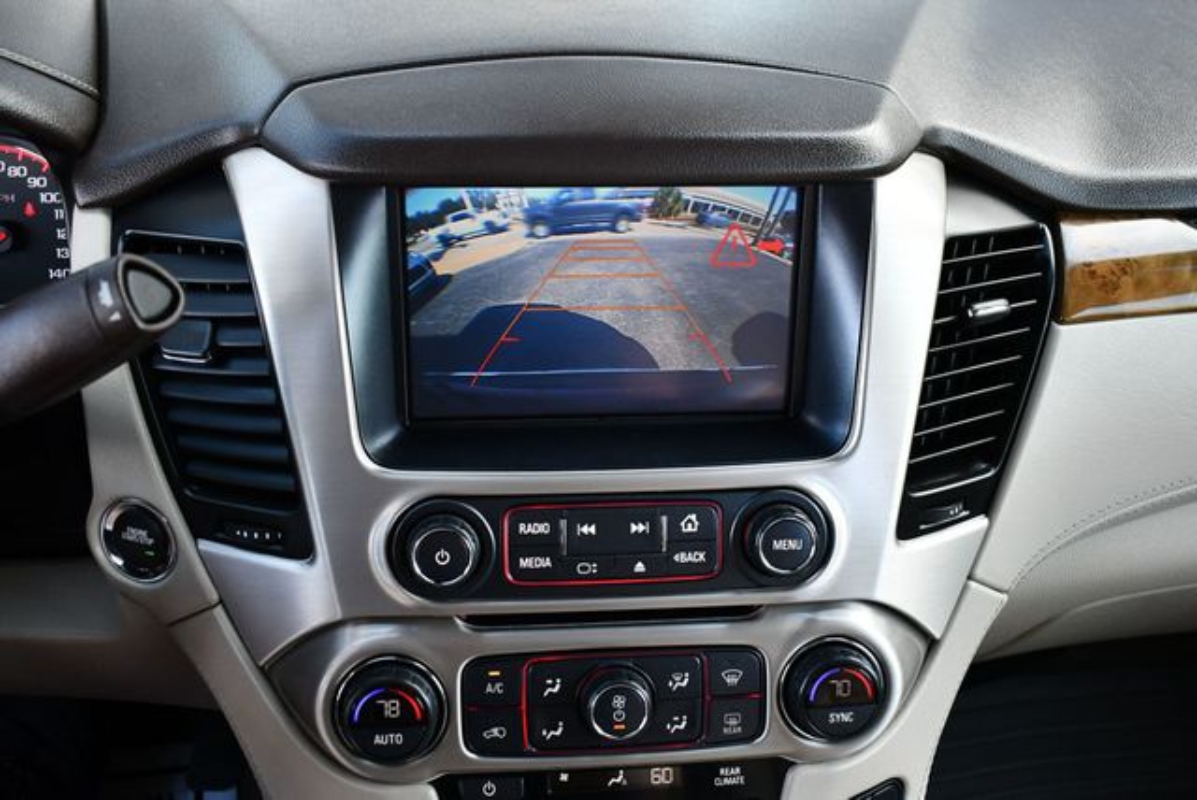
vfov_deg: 36.9
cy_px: 400
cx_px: 598
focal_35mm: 36
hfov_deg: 53.1
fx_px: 1198
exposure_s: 1/200
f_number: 3.5
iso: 800
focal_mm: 18
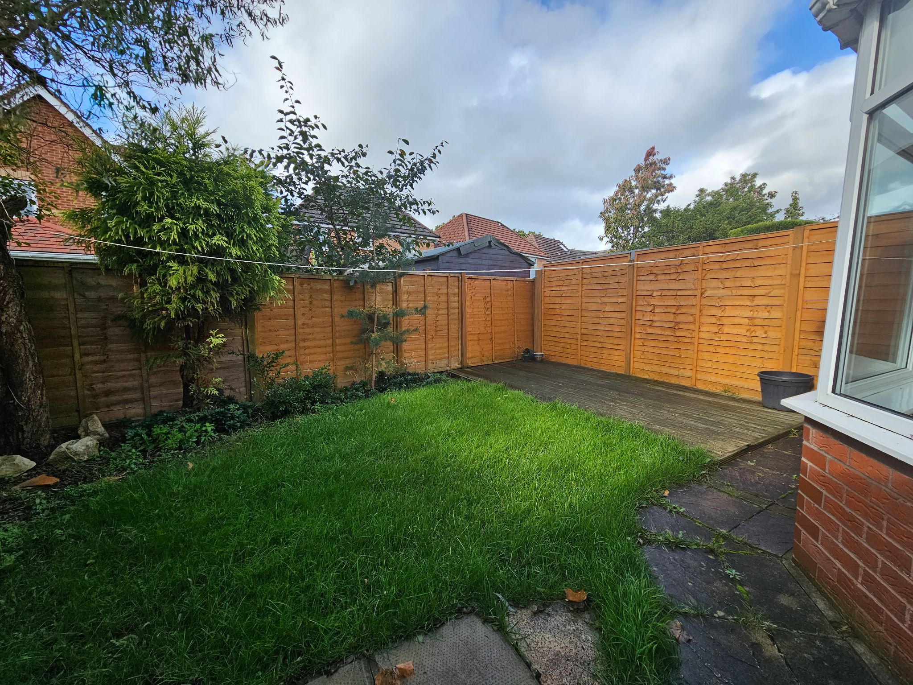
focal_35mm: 13
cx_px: 456
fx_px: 343
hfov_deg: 106.2
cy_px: 342
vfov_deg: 89.9
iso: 64
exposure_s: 1/1000
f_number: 2.2
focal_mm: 2.2
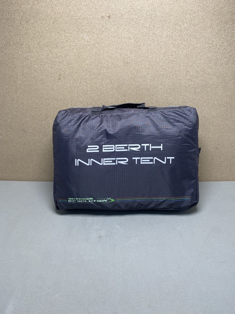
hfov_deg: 53.1
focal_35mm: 26
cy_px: 157
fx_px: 235
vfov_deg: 67.3
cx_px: 118
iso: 50
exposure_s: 1/100
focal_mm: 4.25
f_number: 1.8
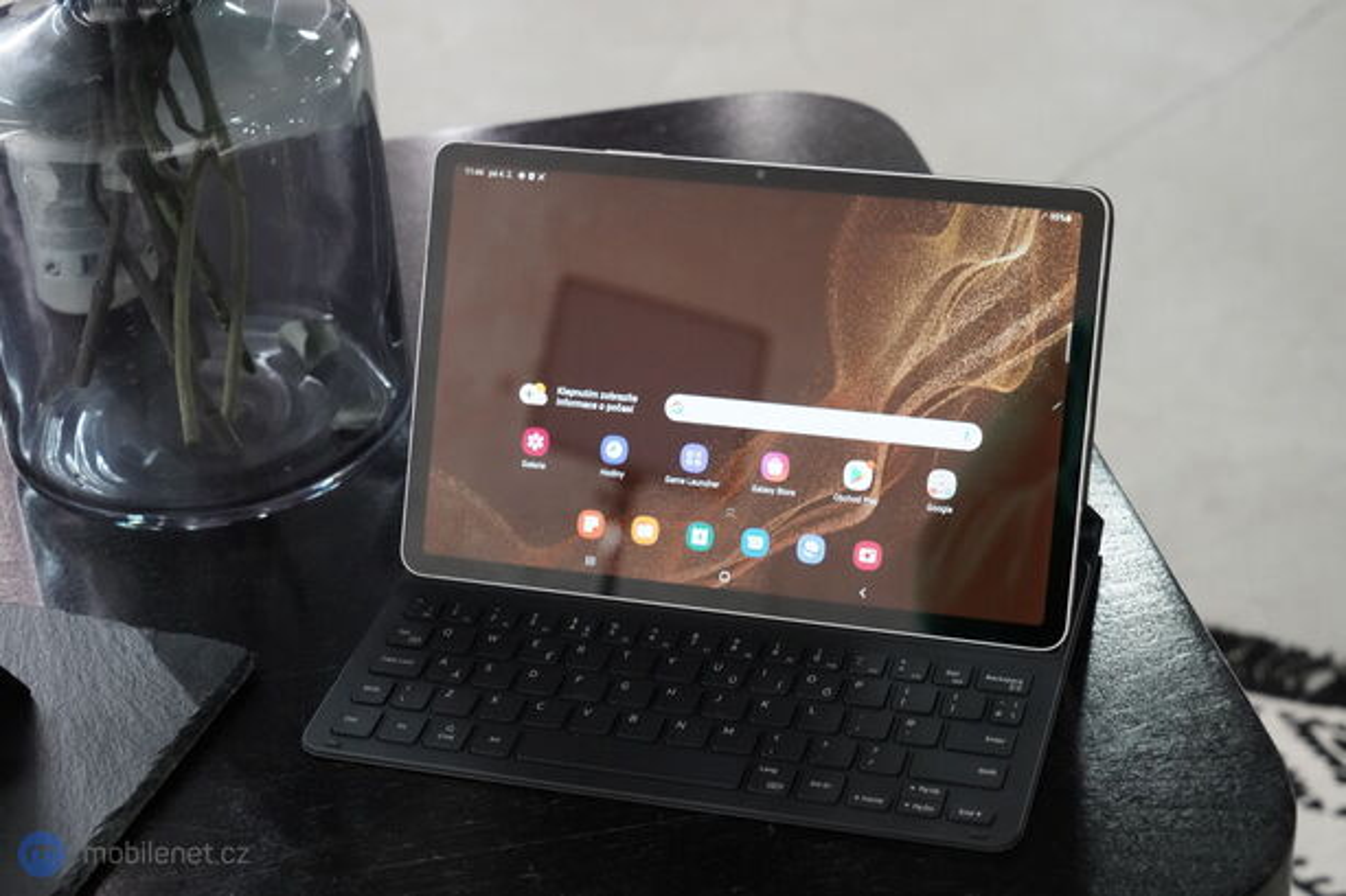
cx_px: 673
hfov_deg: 28.9
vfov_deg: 19.4
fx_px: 2616
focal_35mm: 70
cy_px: 448
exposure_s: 1/125
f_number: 7.1
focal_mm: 70
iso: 12800
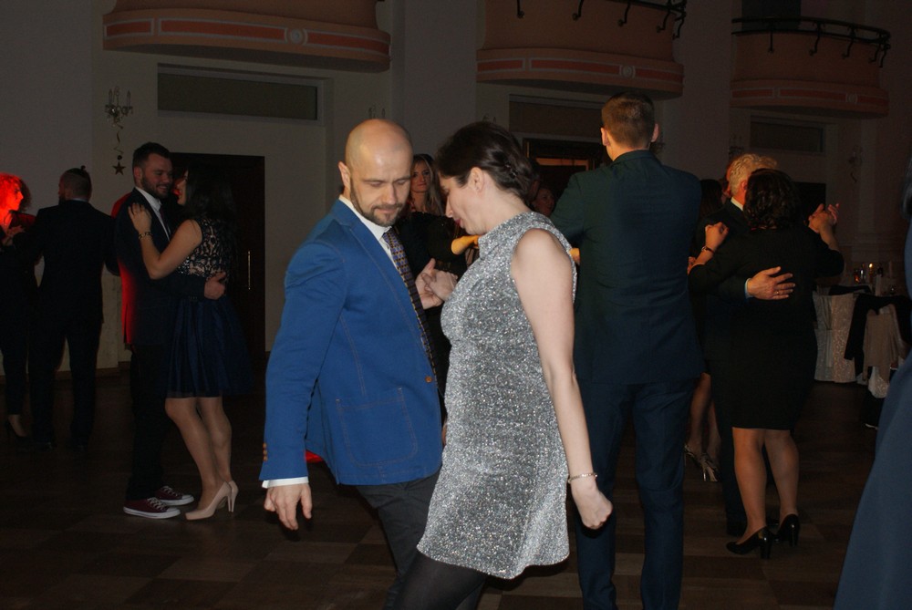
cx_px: 456
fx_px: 1141
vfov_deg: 29.9
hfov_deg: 43.6
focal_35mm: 45
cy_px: 305
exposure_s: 1/60
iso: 400
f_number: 5
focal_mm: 30
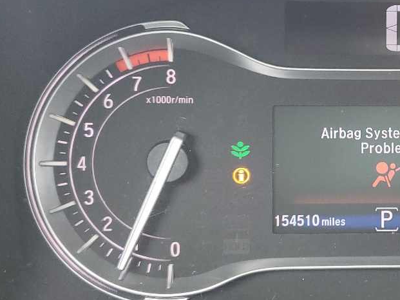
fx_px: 774
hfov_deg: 27.8
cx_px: 367
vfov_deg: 21.9
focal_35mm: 67
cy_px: 142
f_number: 1.5
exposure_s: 1/60.2
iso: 150
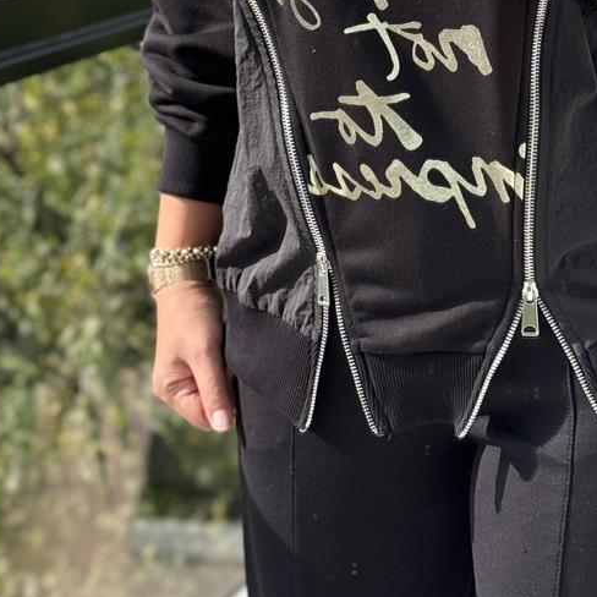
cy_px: -70
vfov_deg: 14.6
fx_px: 2263
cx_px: 516
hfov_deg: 14.9
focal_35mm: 116
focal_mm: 6.76
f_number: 1.78
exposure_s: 1/239
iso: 64
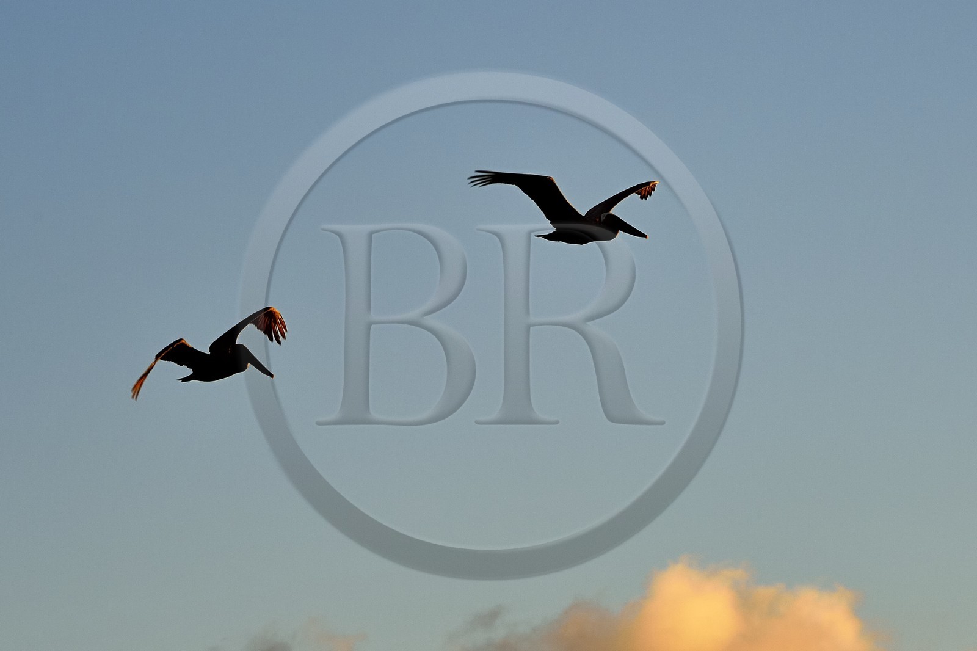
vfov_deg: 6.9
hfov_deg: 10.3
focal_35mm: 200
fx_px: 5426
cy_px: 326
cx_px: 488
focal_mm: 200
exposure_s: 1/640
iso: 400
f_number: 11
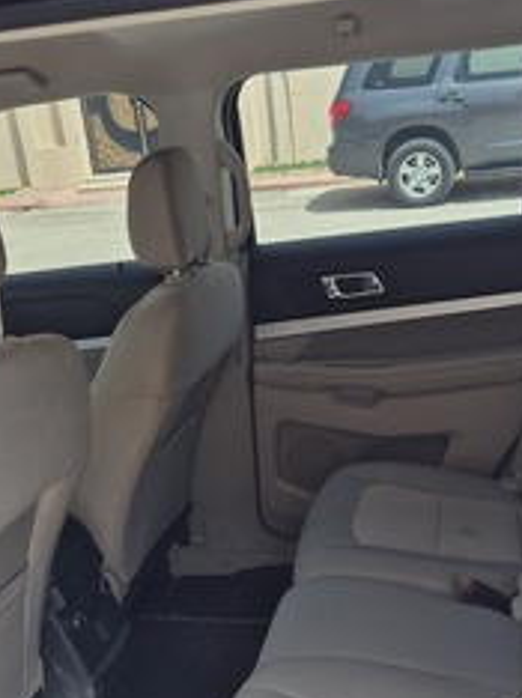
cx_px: 267
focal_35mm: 45
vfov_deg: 41.3
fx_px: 906
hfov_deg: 32.1
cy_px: 488
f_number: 1.8
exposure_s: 1/642
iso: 25
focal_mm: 5.4
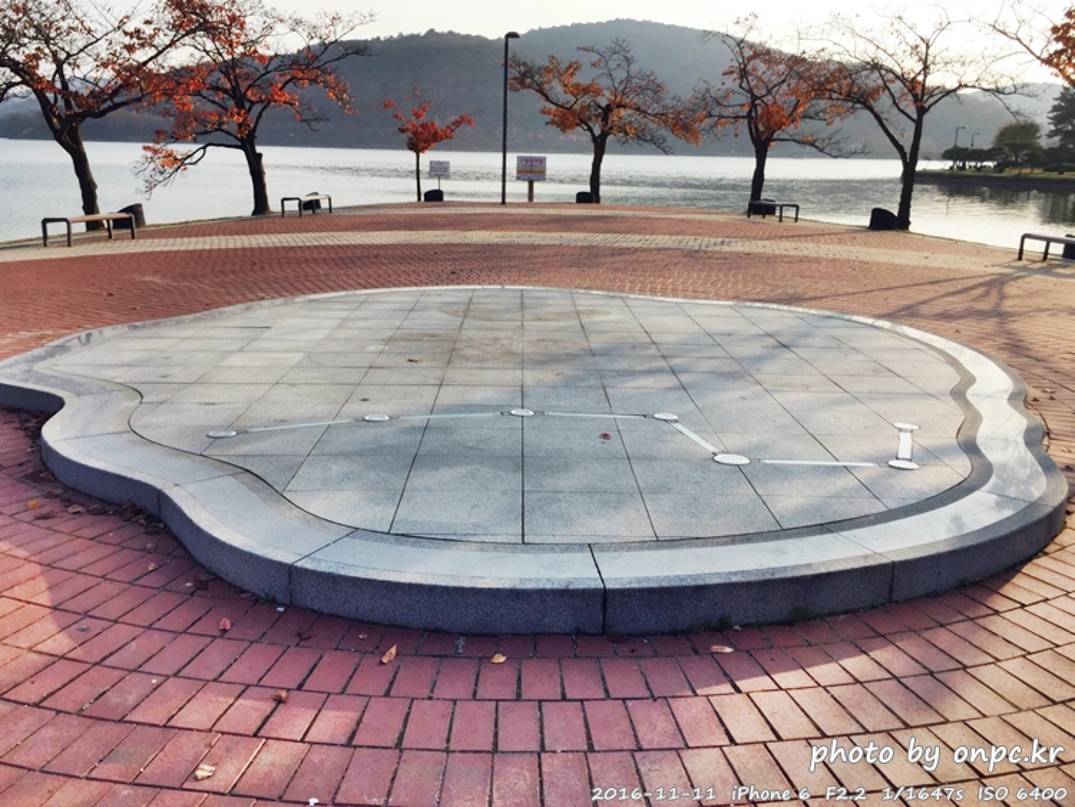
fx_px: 901
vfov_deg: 48.3
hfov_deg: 61.6
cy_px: 404
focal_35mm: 29
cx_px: 538
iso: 32
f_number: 2.2
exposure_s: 1/1647
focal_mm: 4.15
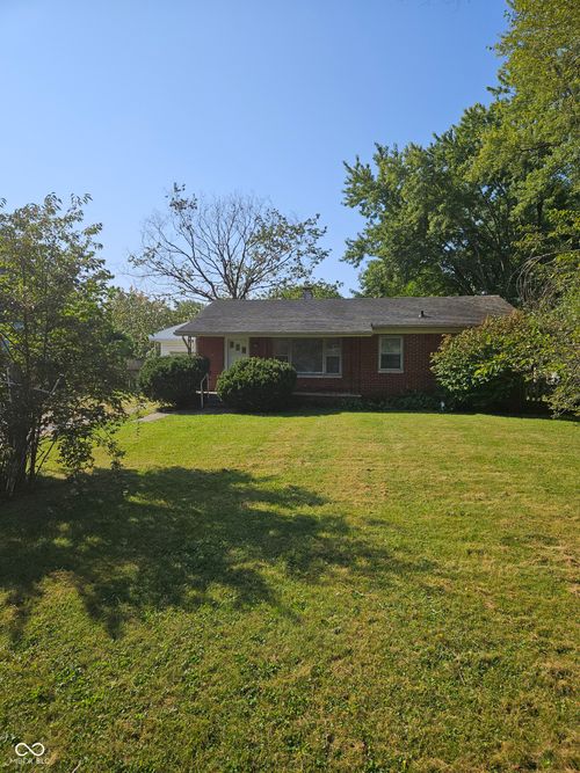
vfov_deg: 73.9
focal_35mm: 23
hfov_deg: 58.9
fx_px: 514
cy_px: 386
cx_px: 290
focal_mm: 5.4
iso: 25
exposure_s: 1/2271
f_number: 1.8
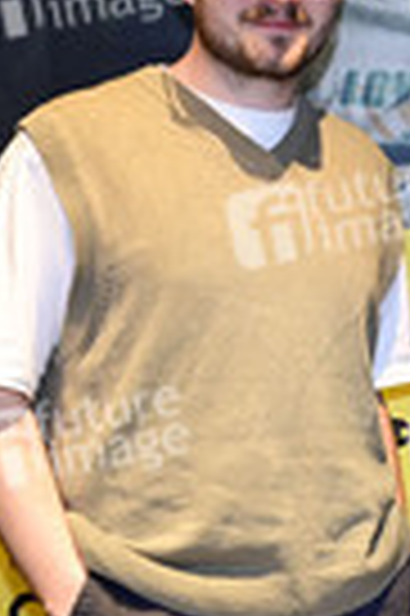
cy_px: 328
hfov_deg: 10.7
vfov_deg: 17.8
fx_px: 1969
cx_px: 854
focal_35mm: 115
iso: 2000
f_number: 4.5
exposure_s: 1/200
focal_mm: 35
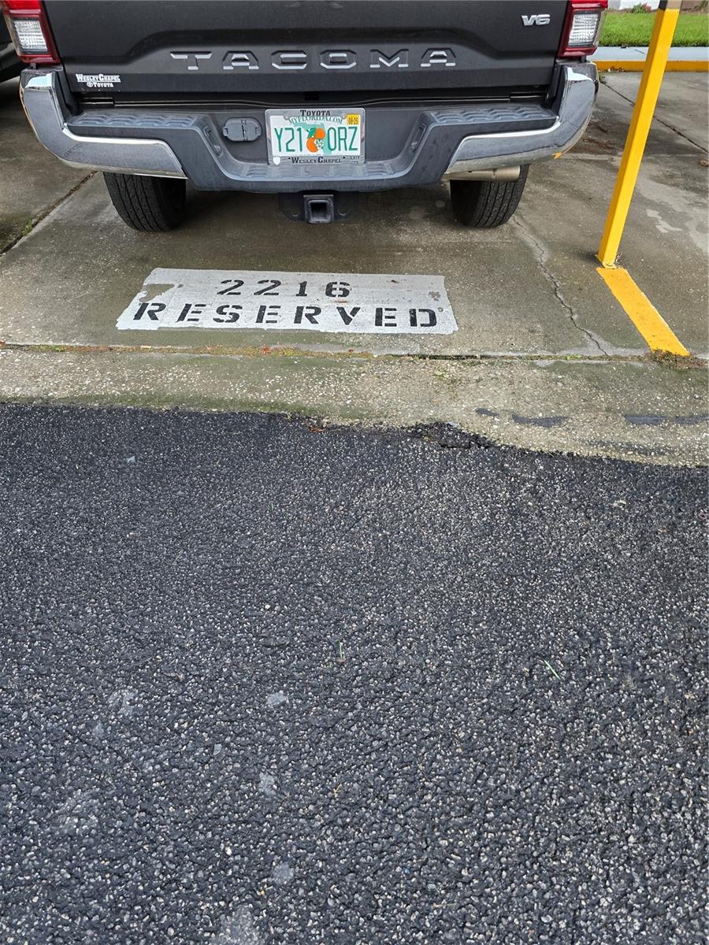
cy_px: 472
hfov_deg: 58.9
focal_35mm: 23
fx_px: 628
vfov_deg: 73.9
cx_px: 354
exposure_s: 1/60
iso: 200
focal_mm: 6.3
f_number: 1.7
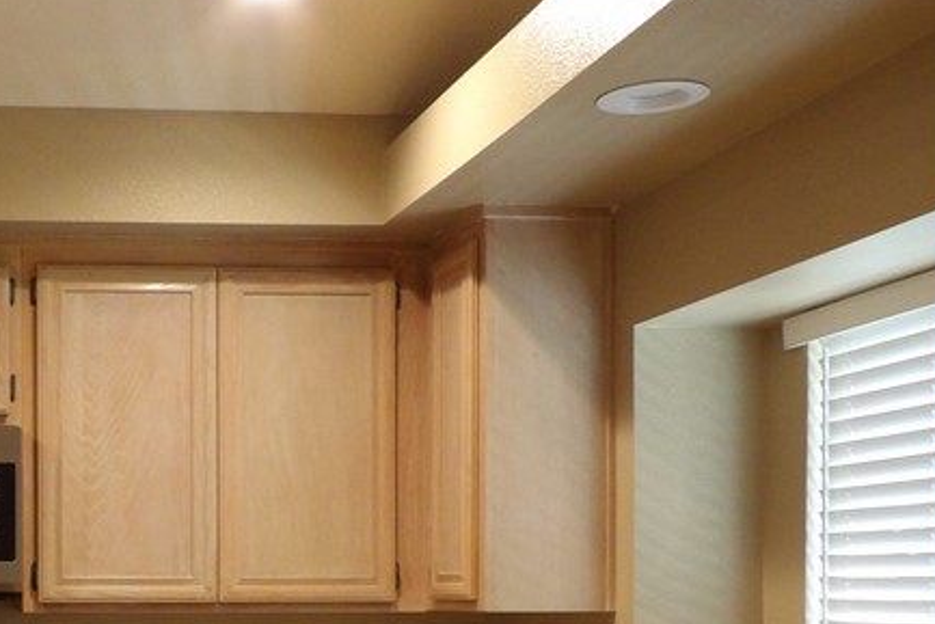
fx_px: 1533
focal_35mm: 59
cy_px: 626
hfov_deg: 31.9
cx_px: 56
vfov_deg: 22.1
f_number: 3.2
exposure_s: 1/17
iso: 316
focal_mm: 4.3
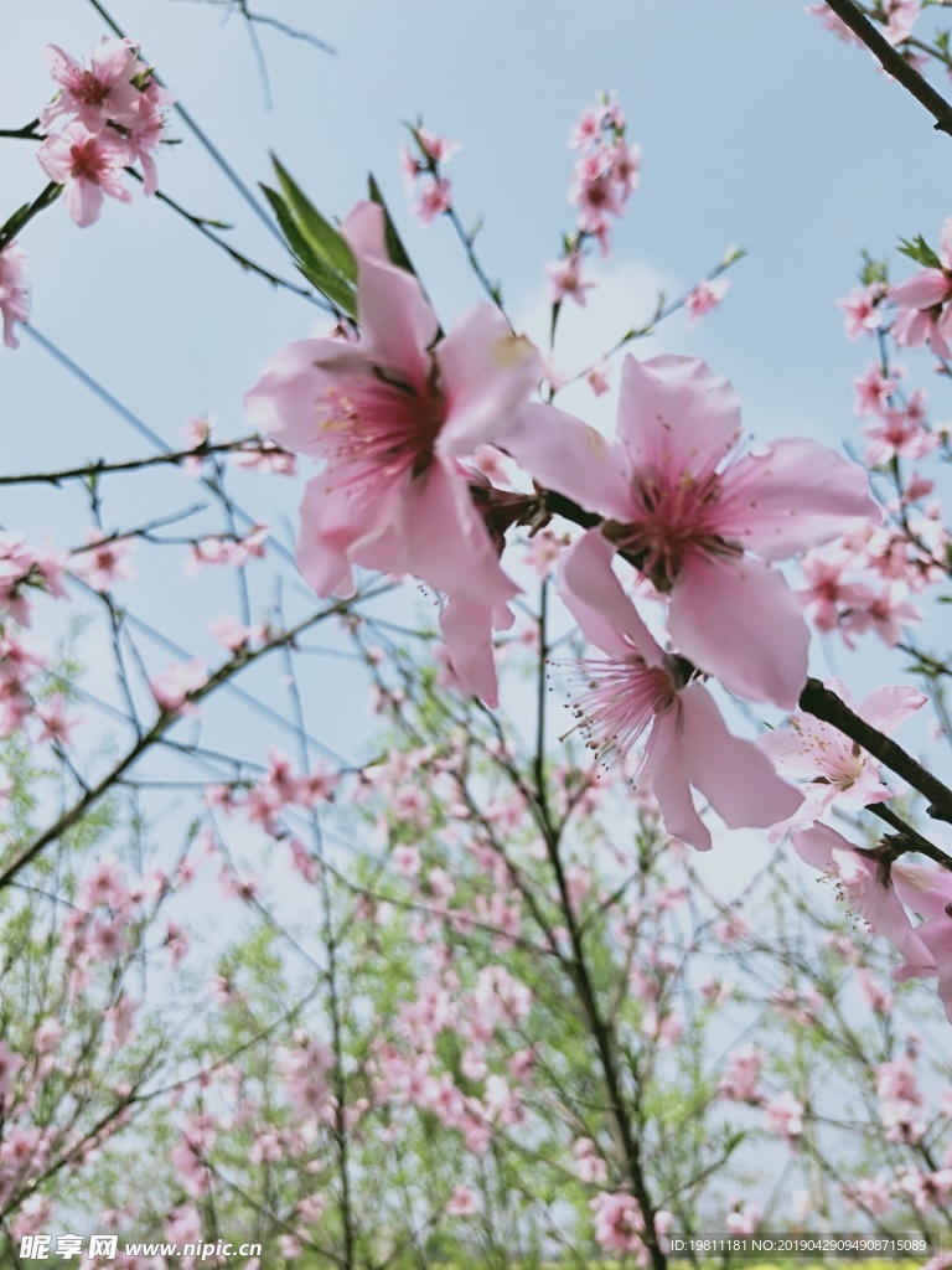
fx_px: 917
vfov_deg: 69.4
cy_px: 635
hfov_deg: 54.9
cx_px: 476
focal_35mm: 25
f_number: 1.7
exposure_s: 1/1557
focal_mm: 4.28
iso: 40
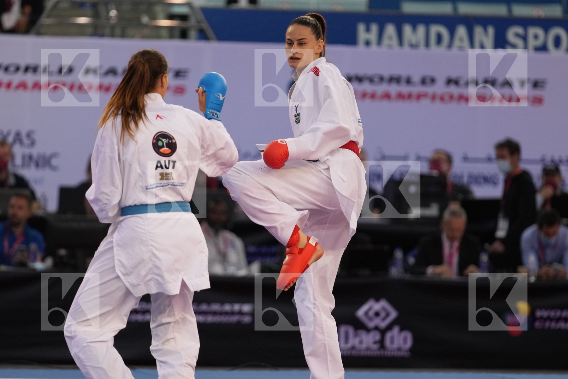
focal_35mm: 300
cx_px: 284
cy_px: 190
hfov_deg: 6.9
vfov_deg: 4.6
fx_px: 4733
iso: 2000
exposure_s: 1/1000
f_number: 2.8
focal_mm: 200
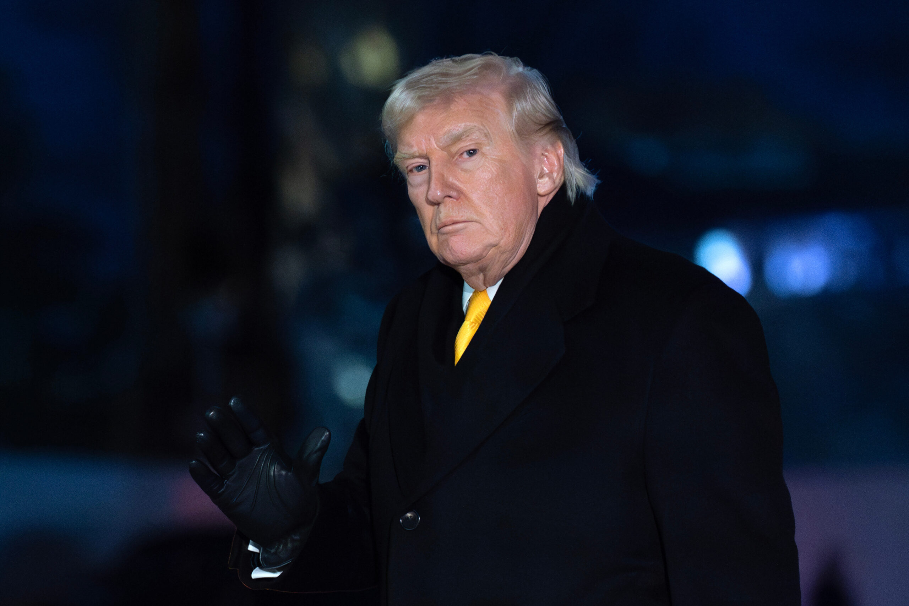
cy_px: 303
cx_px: 454
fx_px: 3813
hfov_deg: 13.6
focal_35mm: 151
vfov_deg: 9.1
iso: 10000
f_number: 3.2
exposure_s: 1/200
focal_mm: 151
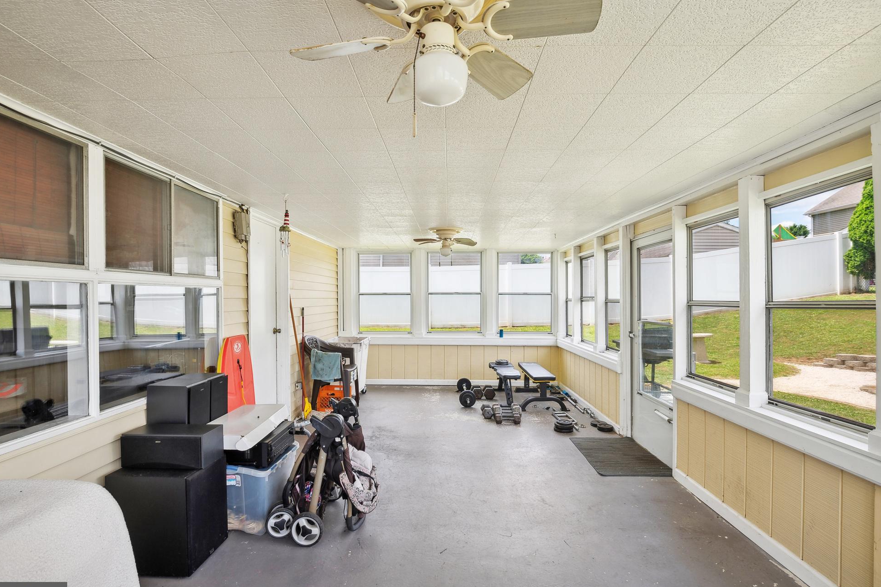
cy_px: 304
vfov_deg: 70.4
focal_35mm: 17
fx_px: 416
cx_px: 434
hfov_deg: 93.3
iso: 125
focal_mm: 16
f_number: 6.3
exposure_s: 1/60
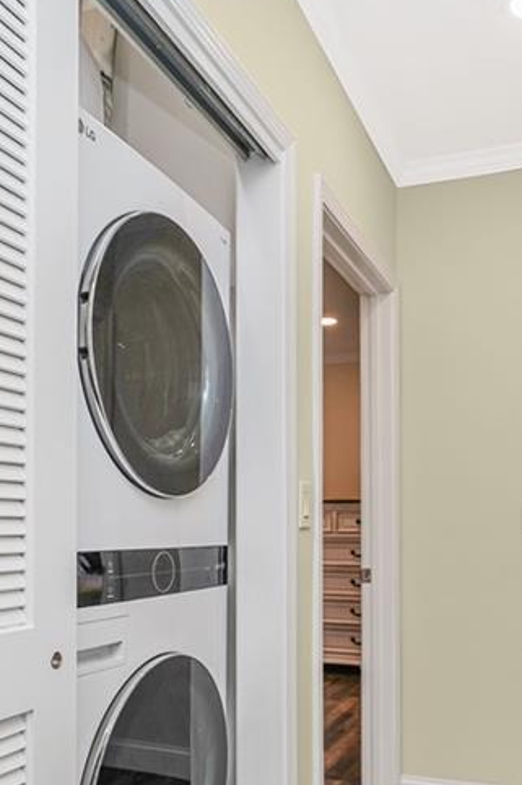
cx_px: 273
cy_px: 534
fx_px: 740
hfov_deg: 38.8
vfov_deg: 54.5
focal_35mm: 34
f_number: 4.5
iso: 50
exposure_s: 1/40
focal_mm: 16
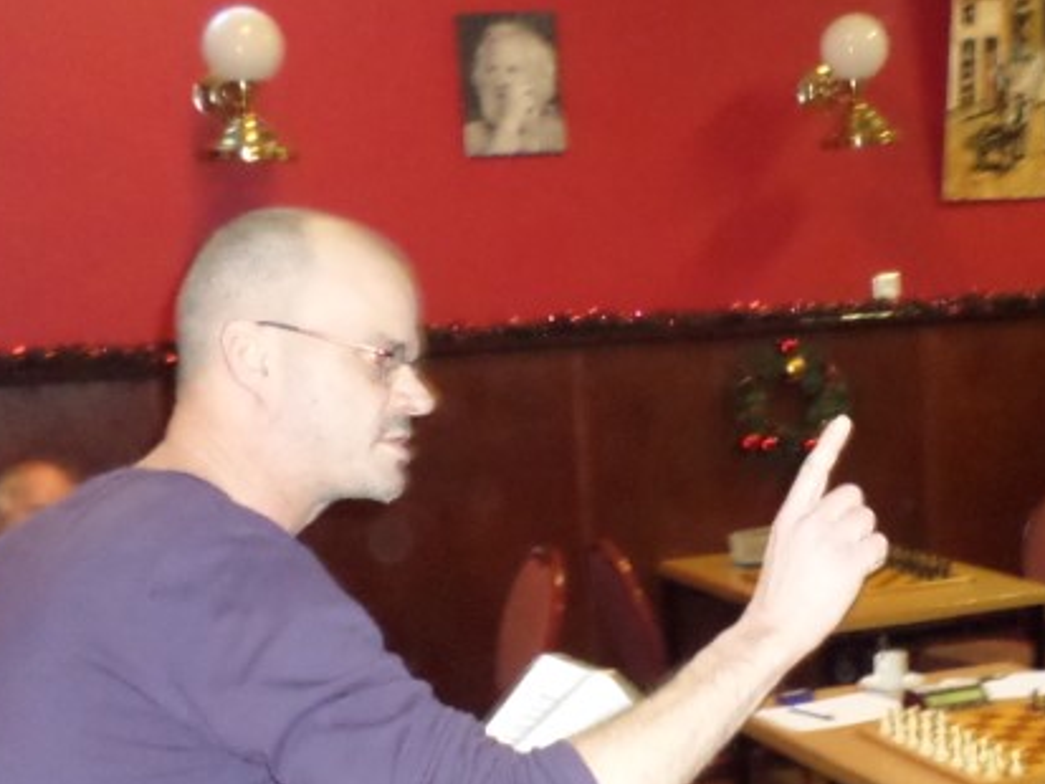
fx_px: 1872
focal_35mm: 62
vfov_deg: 23.4
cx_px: 855
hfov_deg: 30.3
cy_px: 602
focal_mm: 4.5
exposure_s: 1/20
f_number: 2.5
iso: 480
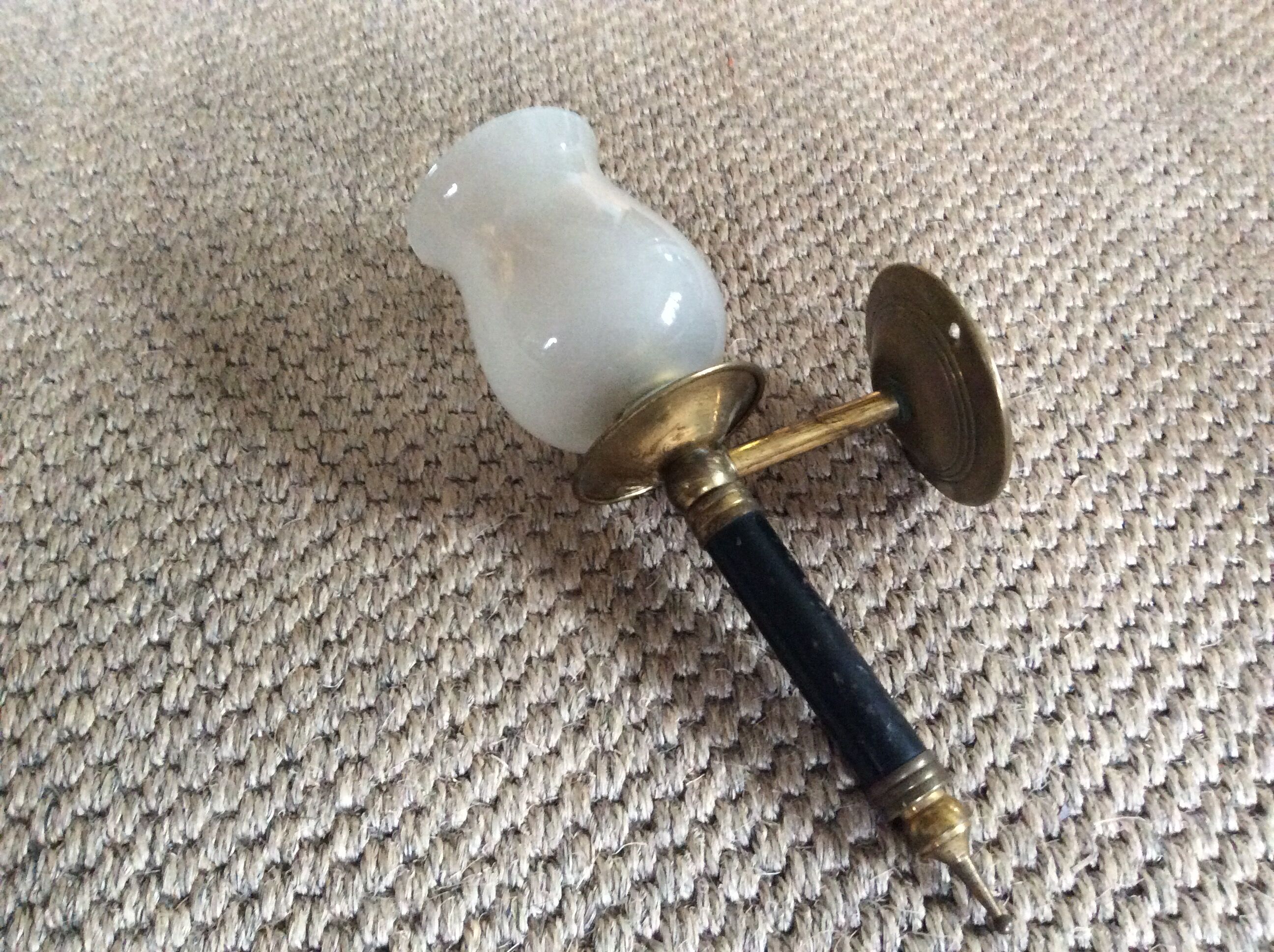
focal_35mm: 32
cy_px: 476
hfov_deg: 56.9
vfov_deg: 44.1
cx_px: 637
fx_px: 1176
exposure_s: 1/17
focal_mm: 3.3
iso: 320
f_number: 2.4
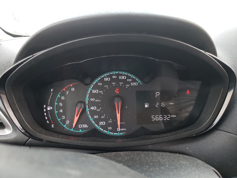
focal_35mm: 26
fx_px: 178
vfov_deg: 53.1
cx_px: 118
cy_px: 89
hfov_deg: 67.3
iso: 67
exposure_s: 1/120
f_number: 1.5
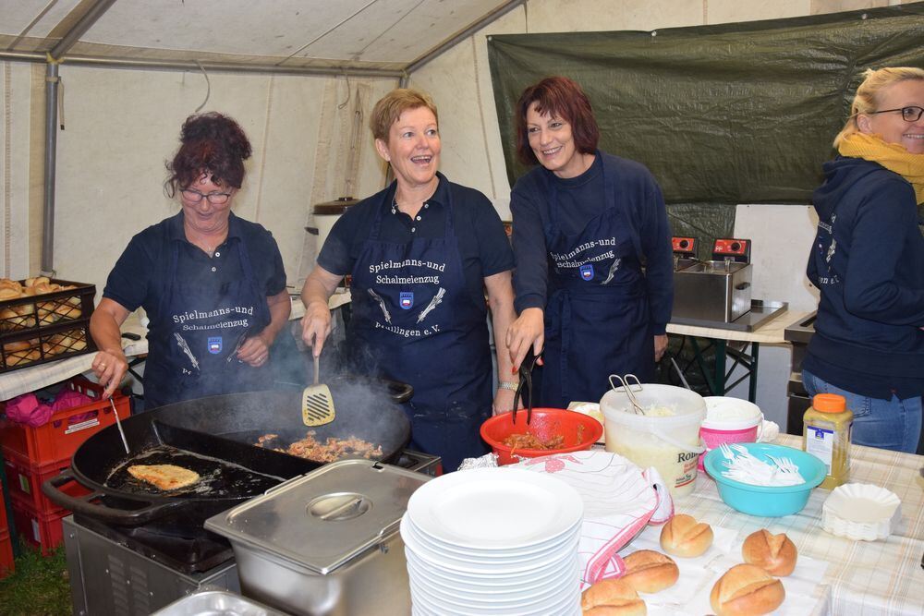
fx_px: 809
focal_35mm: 32
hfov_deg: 59.5
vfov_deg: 41.7
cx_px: 462
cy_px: 308
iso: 800
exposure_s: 1/100
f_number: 5
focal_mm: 21
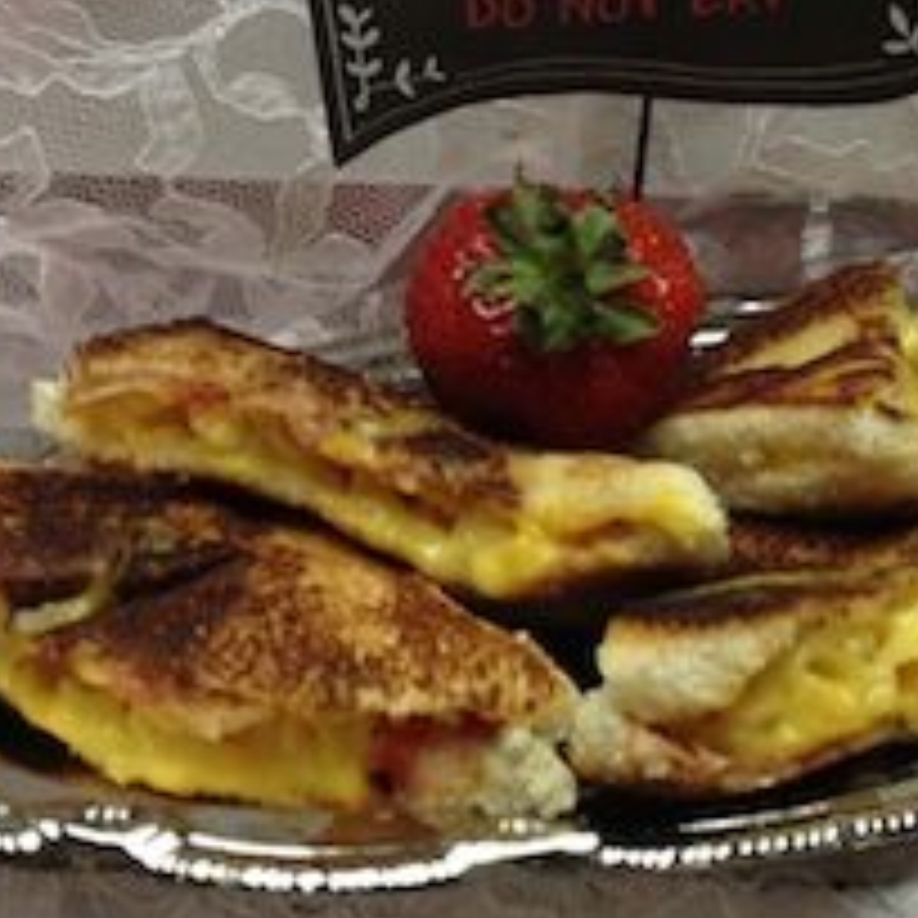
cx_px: 441
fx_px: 2910
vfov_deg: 17.9
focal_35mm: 97
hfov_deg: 17.9
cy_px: 279
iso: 100
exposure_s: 1/20
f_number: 2.4
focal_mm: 4.28
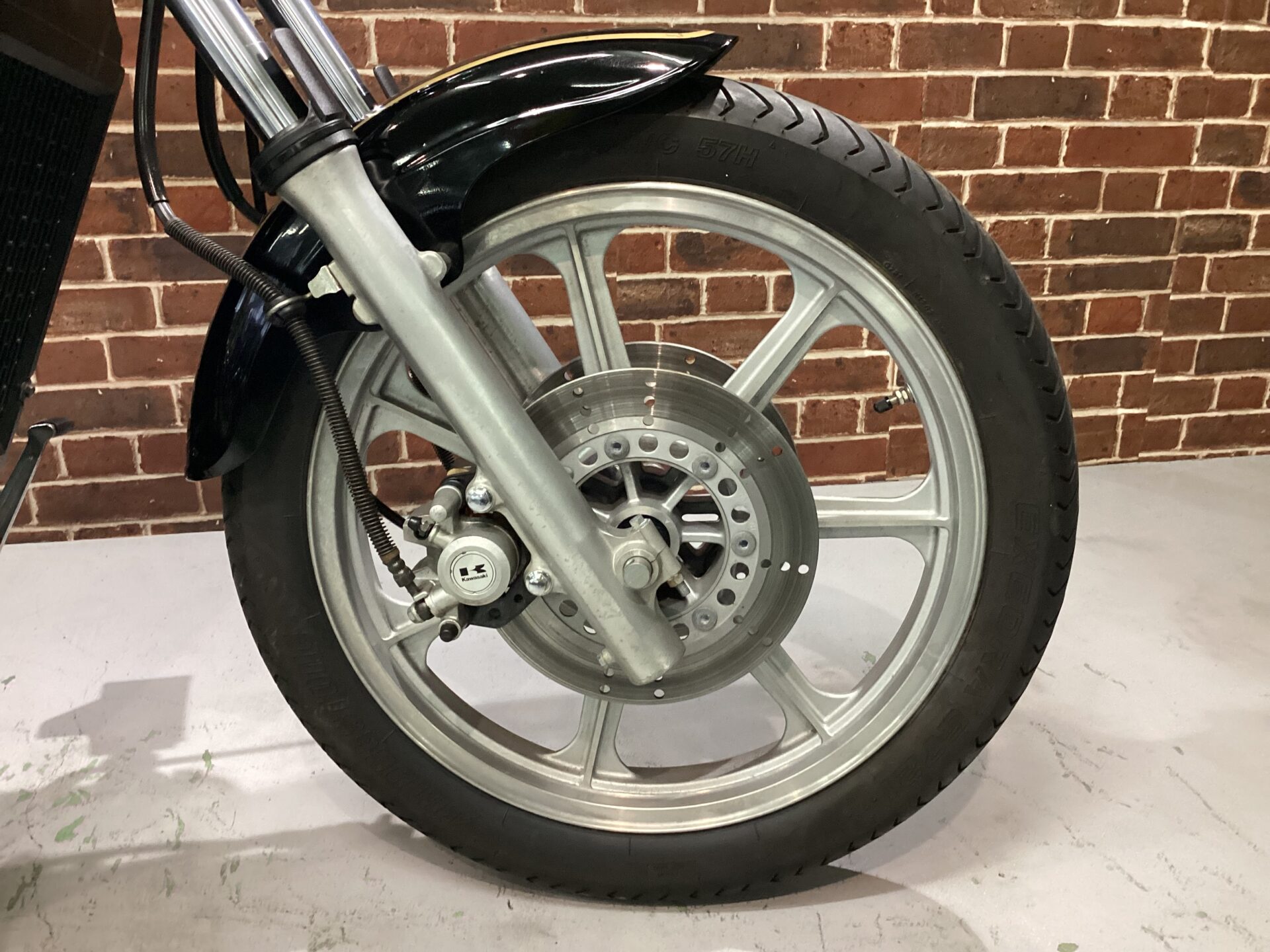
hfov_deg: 58.4
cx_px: 635
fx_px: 1137
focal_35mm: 31
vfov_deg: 45.4
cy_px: 476
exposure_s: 1/60
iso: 320
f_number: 2.4
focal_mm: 3.3
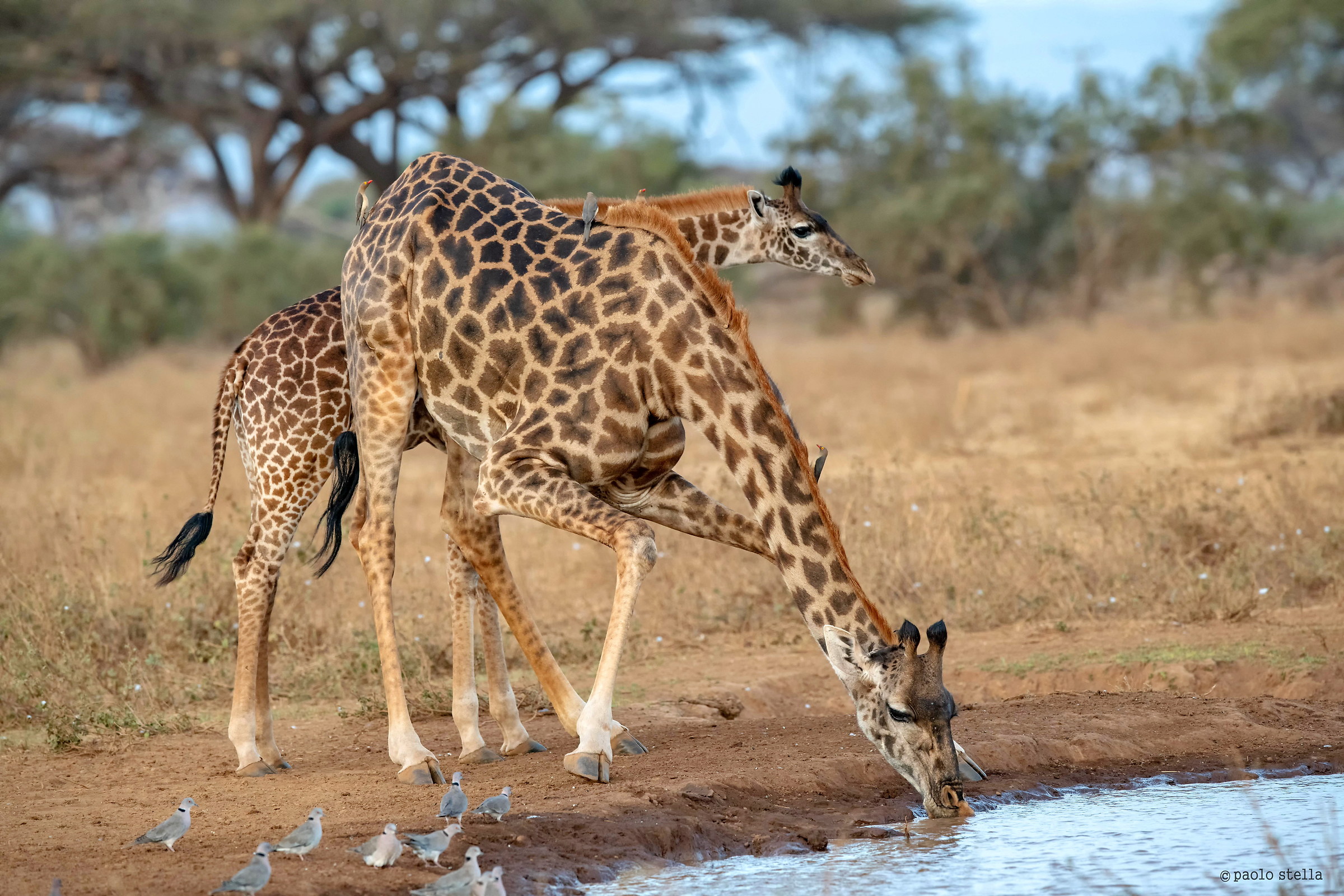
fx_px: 14932
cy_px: 448
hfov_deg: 5.2
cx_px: 672
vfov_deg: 3.4
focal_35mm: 400
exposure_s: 1/200
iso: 1600
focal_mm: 400
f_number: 5.6
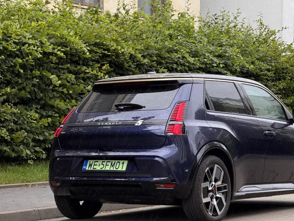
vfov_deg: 13.8
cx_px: 197
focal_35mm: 107
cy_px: 142
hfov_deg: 18.3
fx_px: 909
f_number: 2.8
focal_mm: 9
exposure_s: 1/99
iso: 80
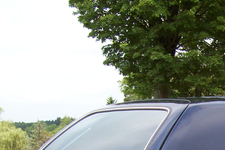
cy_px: 222
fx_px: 612
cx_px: 269
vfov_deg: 13.2
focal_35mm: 98
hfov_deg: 19.6
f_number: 2.7
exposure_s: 1/754
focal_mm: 5.6
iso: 80
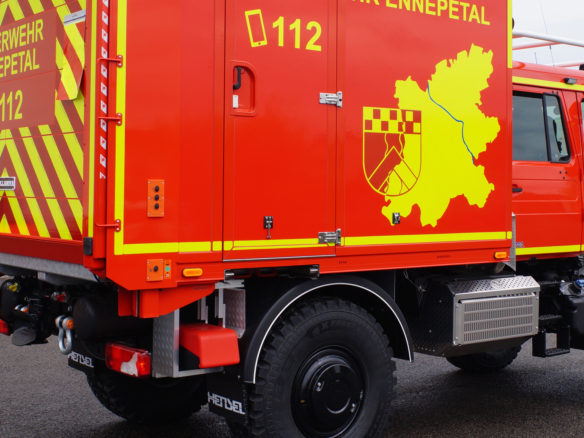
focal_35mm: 54
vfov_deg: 27.0
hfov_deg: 35.5
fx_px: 911
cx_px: 315
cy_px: 172
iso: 100
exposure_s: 1/160
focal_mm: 22
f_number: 10
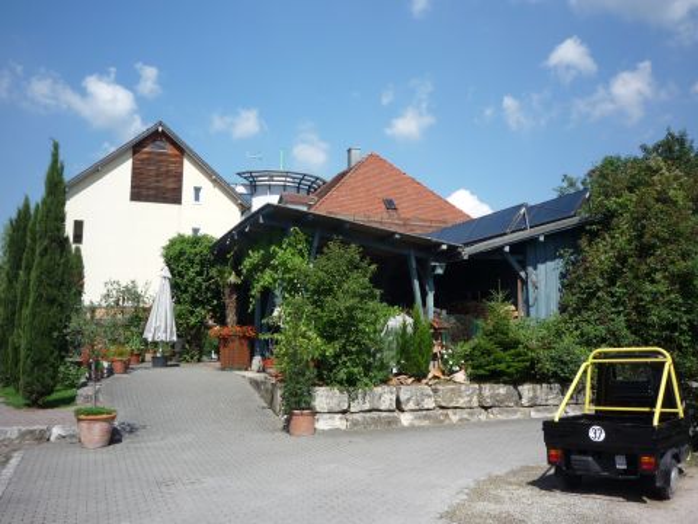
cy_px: 262
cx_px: 349
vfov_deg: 44.2
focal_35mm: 32
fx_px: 645
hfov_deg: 56.8
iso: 100
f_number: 5
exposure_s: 1/400
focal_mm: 5.2
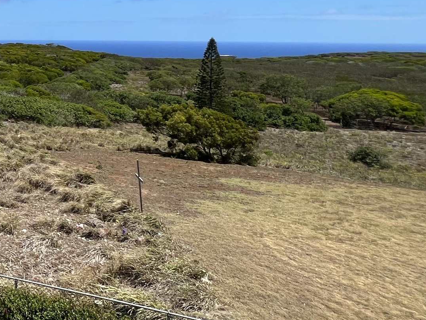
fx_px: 455
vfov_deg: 37.0
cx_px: -119
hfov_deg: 35.5
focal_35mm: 37
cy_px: 52
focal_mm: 1.57
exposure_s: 1/1908
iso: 32
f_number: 1.8
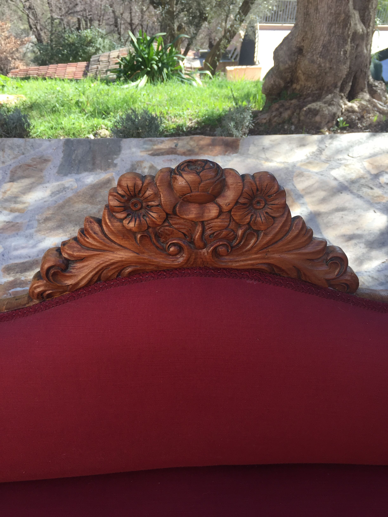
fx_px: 433
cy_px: 258
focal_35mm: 29
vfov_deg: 61.7
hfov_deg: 48.2
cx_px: 194
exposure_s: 1/344
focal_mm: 4.15
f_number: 2.2
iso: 32
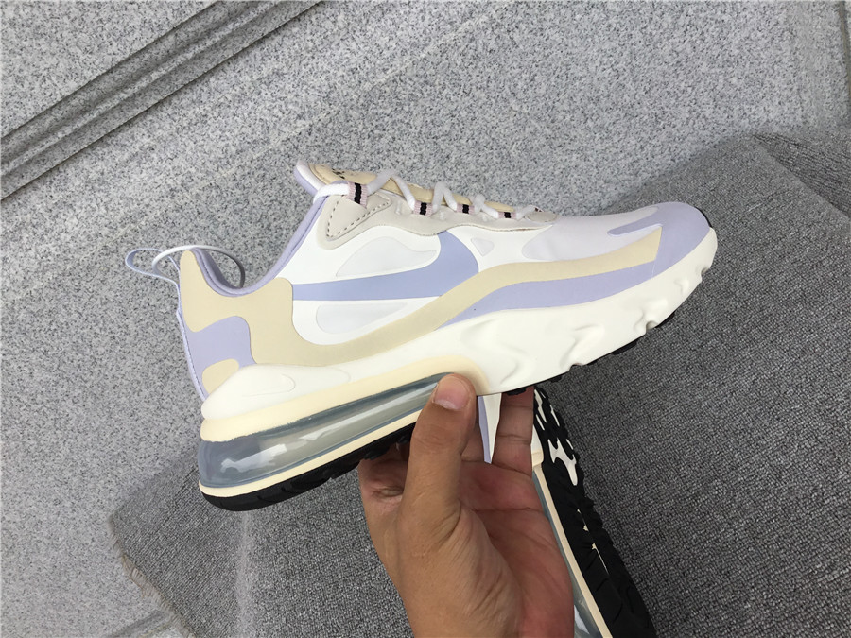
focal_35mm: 31
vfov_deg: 45.4
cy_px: 319
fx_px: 762
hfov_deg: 58.4
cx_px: 426
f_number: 2.4
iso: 25
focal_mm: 3.3
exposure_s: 1/377
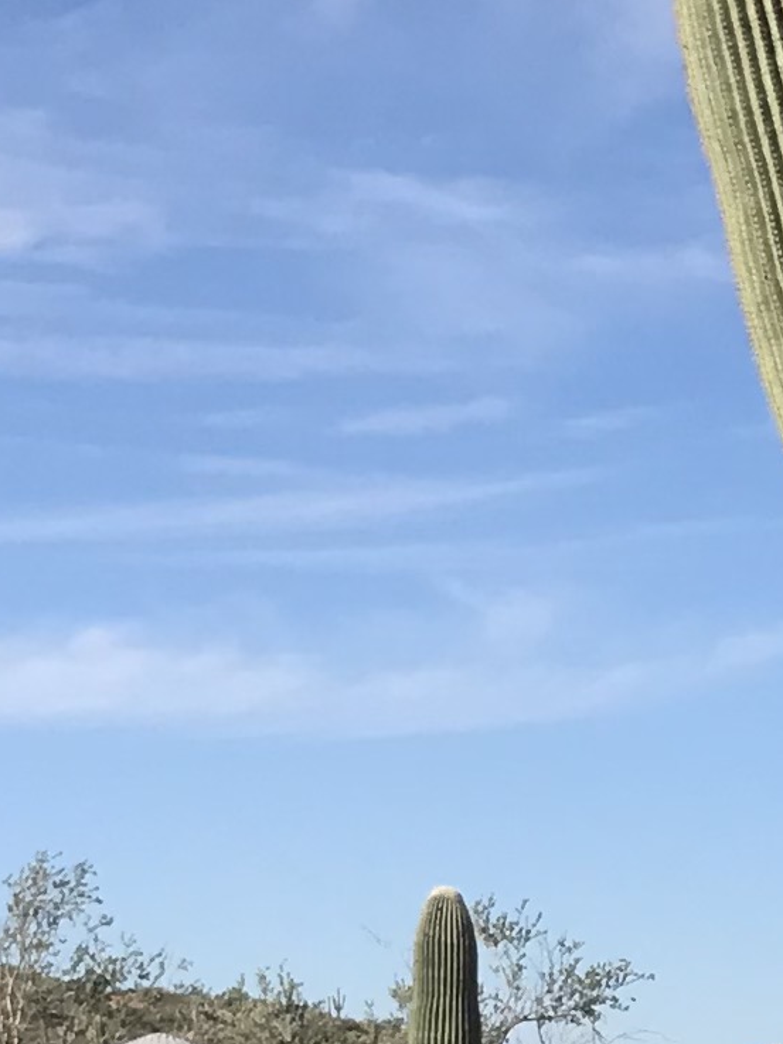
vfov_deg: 12.8
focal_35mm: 153
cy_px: 952
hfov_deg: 9.4
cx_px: 1276
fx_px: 4617
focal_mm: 3.99
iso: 20
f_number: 1.8
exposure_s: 1/3195
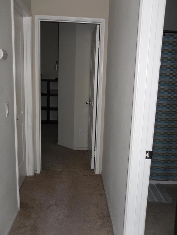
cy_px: 118
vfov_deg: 52.6
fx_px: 239
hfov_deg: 40.7
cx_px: 88
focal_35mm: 35
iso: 100
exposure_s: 1/45
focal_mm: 6.3
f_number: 3.5
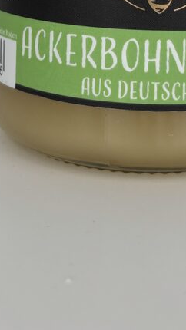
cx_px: 88
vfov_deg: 23.6
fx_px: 692
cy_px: -104
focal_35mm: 79
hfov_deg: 15.3
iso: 50
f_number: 1.6
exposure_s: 1/1477
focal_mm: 5.96
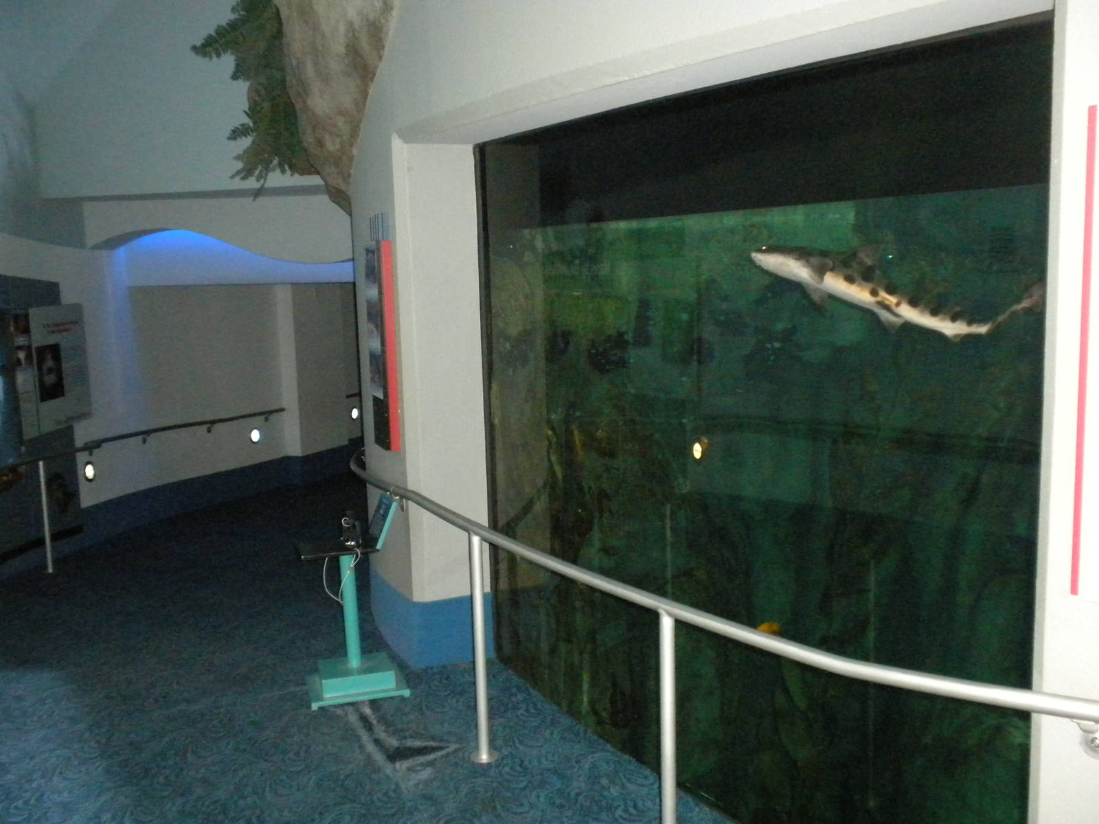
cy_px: 412
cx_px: 550
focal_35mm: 37
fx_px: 1175
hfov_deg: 50.1
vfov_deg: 38.7
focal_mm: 6.6
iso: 800
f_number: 3.5
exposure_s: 1/30
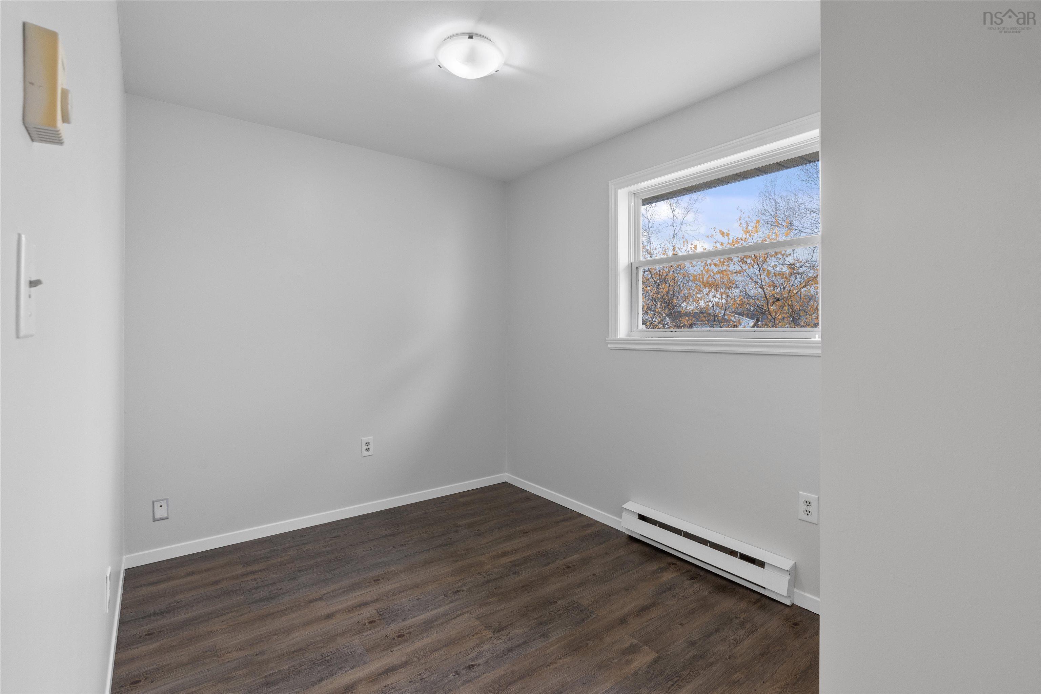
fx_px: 463
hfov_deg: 96.7
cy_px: 347
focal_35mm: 16
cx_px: 520
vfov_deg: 73.7
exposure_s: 1/8
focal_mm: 16
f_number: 8
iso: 400
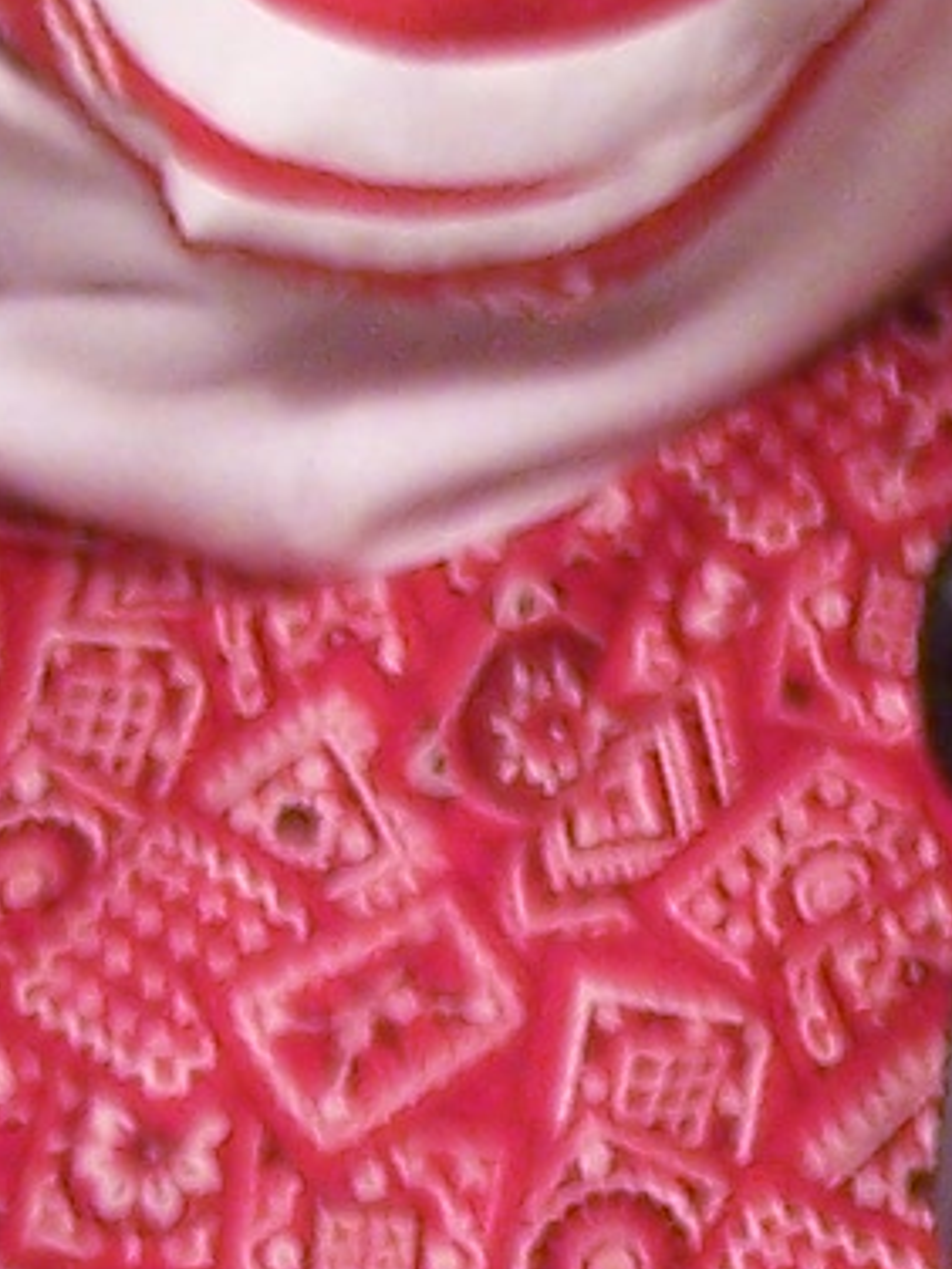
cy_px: 1340
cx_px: 2296
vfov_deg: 7.6
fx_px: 9534
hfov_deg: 5.5
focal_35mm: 260
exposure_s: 1/15
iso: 140
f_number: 2.8
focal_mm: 6.3
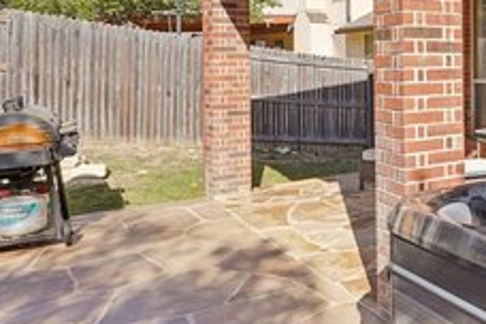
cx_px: 548
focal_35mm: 46
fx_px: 626
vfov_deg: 28.3
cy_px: 59
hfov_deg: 35.5
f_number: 8
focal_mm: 16.5
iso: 100
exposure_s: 1/100
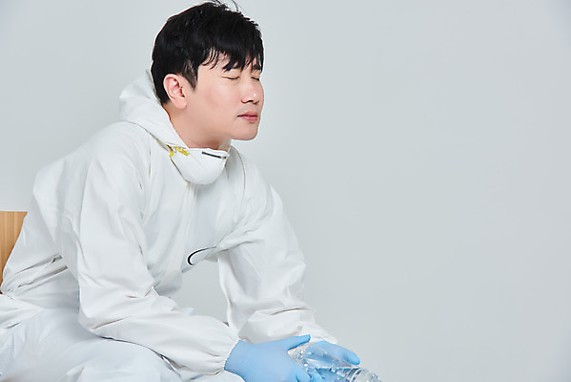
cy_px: 191
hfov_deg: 13.2
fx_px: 2460
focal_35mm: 155
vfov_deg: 8.9
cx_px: 286
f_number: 14
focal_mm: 155
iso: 100
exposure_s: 1/125
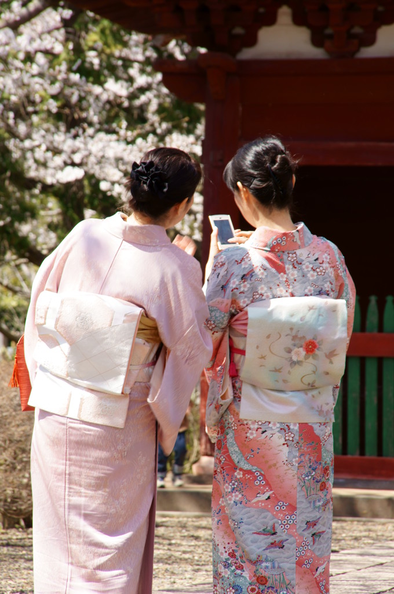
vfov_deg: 6.9
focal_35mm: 300
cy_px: 297
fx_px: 4938
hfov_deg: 4.6
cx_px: 197
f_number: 13
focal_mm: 200
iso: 100
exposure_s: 1/40
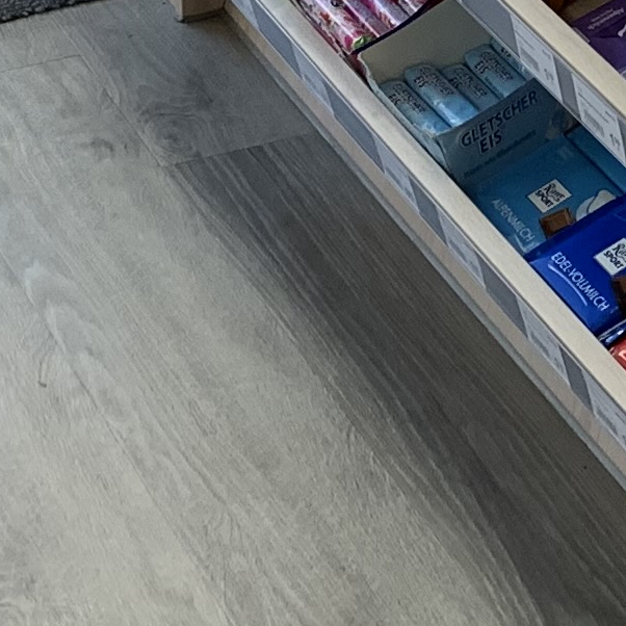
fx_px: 3151
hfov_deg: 11.3
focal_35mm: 154
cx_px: 290
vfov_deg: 10.4
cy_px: -652
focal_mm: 4.25
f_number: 1.8
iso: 64
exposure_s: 1/100
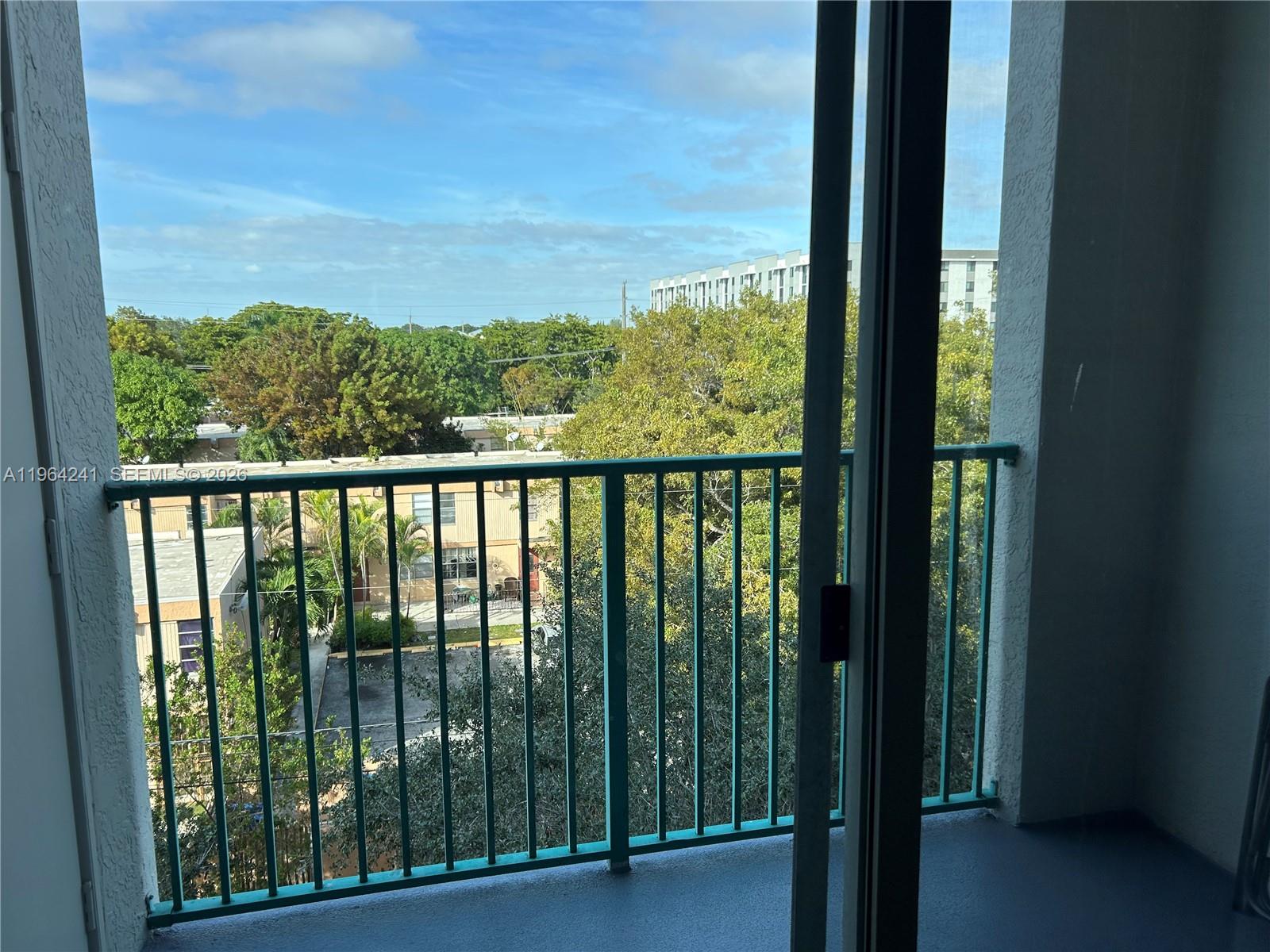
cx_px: 635
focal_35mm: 26
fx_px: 954
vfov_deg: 53.1
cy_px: 476
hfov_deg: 67.3
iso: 50
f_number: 1.5
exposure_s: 1/1621
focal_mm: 5.7
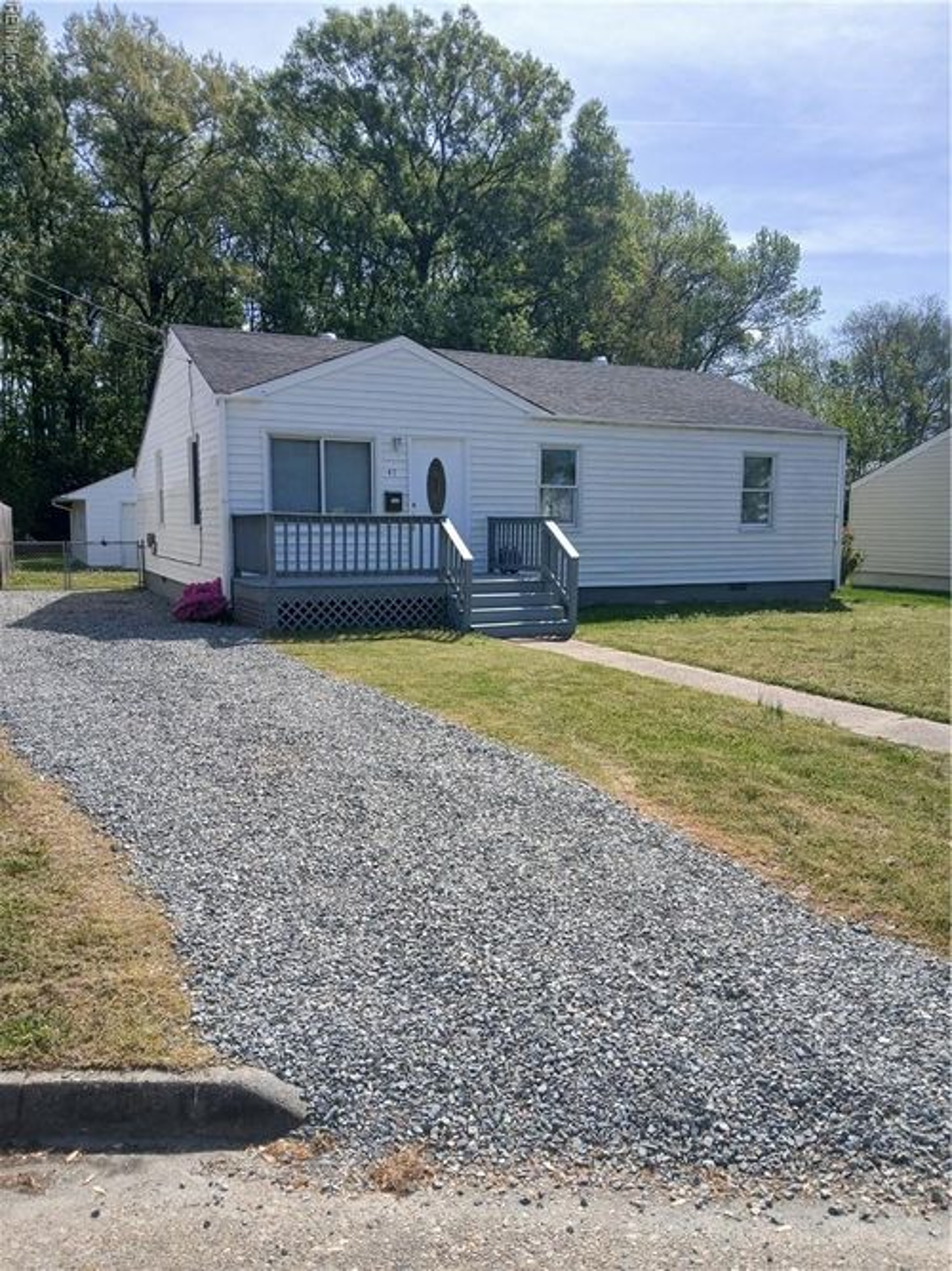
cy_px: 636
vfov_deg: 67.3
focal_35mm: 26
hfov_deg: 53.0
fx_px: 954
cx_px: 476
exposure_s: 1/726
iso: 20
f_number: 1.8
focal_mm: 3.98
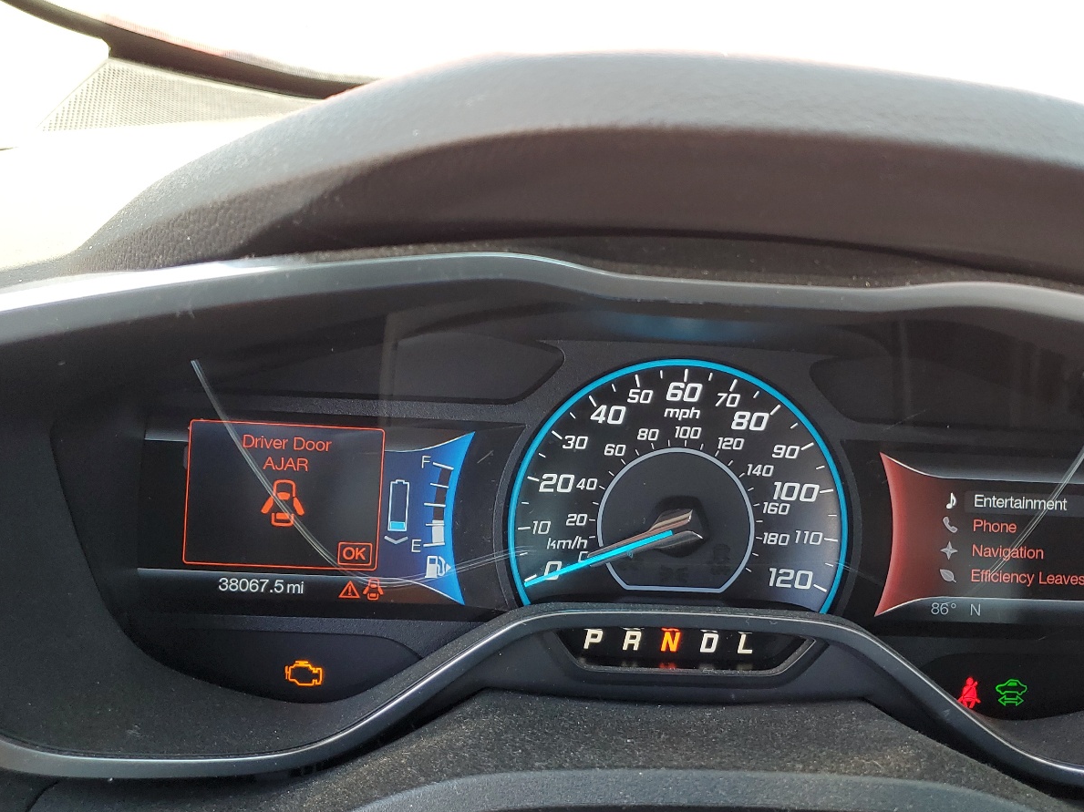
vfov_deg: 40.7
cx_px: 596
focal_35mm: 35
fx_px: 1096
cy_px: 406
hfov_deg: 52.6
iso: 53
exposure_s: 1/120
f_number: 1.5
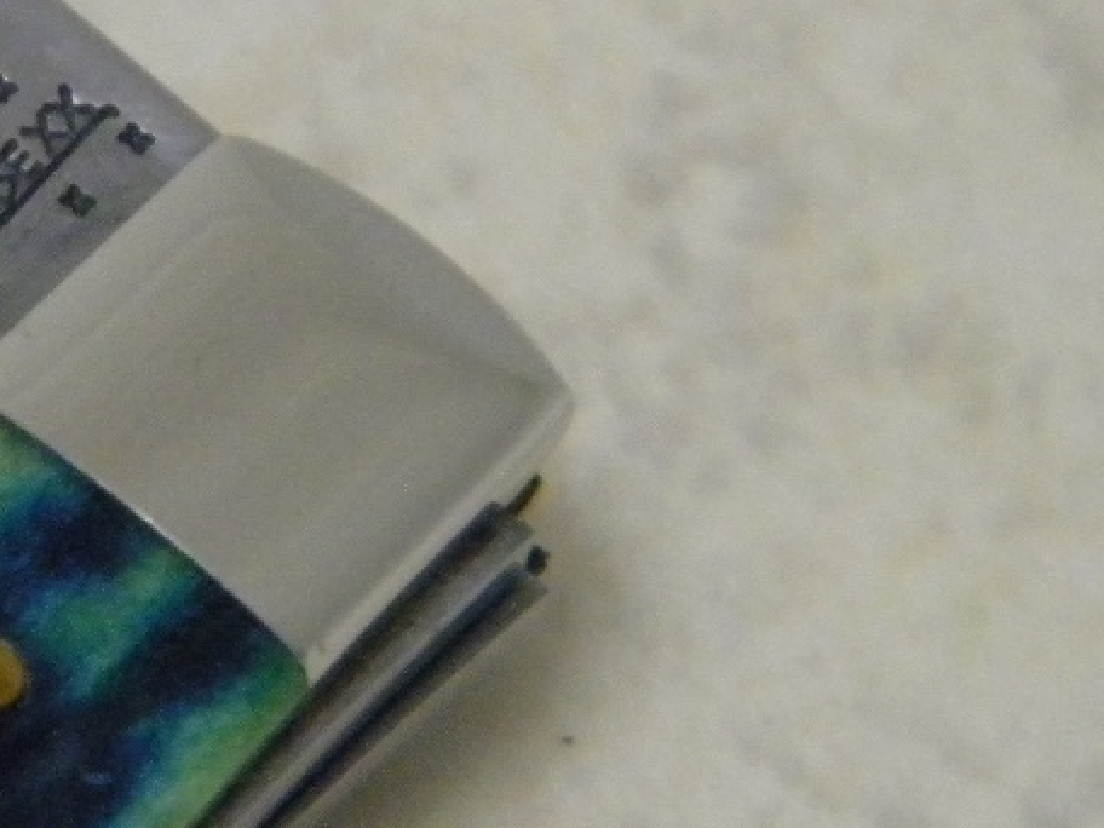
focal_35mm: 401
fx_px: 12789
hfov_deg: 4.9
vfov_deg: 3.7
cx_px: -22
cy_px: 349
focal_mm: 33.1
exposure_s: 1/41.8
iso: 800
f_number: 5.2
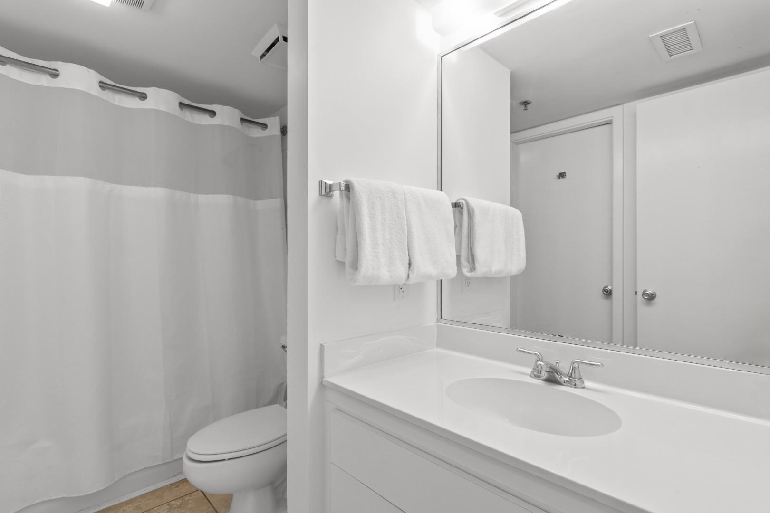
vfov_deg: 70.4
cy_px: 256
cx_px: 385
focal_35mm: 17
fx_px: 364
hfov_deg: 93.3
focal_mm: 11.5
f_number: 4.8
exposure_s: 1/2
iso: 100
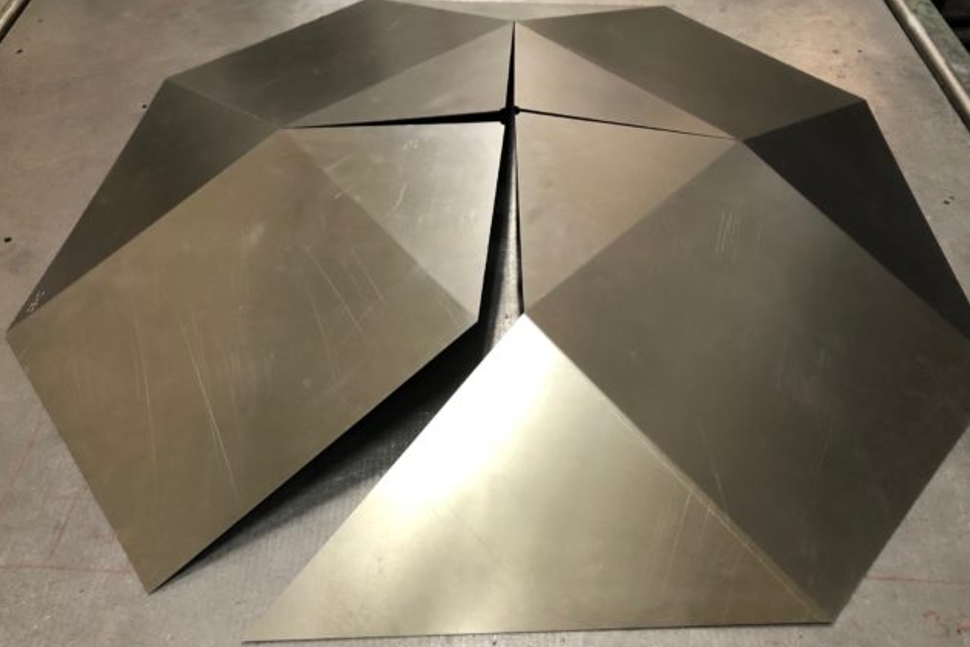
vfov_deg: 43.6
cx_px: 495
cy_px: 317
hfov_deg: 61.9
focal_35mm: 30
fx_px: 808
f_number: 1.8
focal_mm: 3.99
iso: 80
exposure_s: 1/17
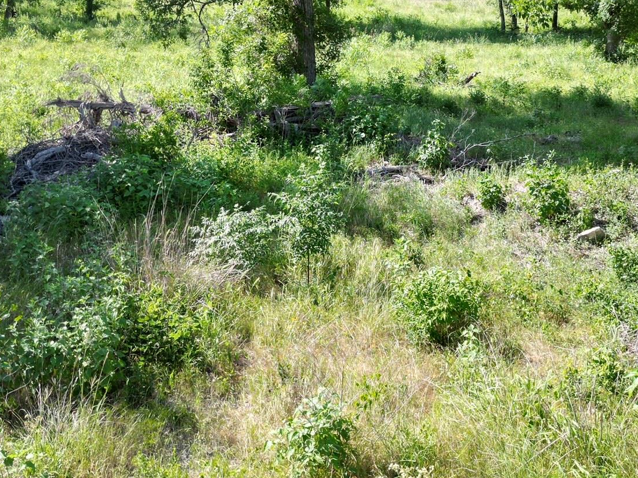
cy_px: 137
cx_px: 375
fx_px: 811
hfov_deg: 42.8
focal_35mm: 44
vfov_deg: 32.4
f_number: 1.7
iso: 110
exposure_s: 1/1250
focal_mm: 6.72
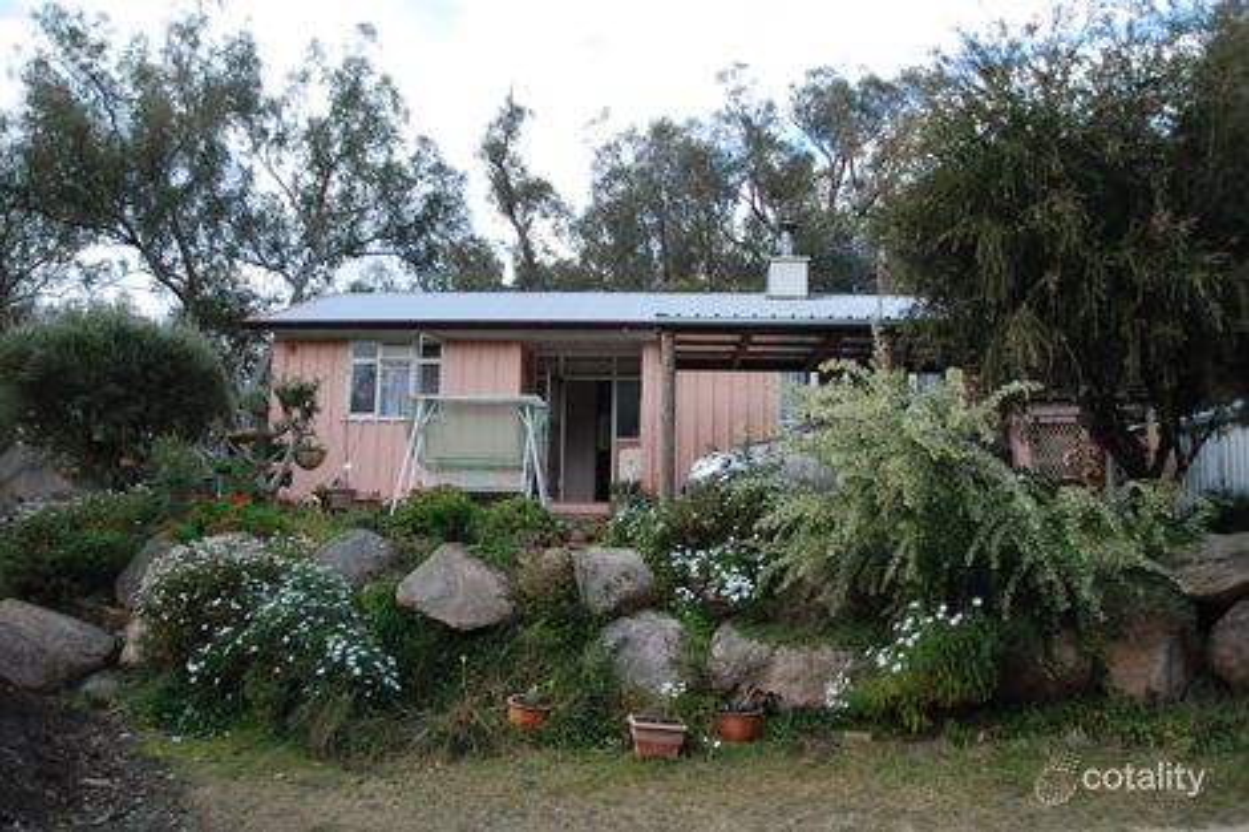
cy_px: 416
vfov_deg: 43.6
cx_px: 624
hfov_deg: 61.9
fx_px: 1040
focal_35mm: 30
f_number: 3.8
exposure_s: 1/1000
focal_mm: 20
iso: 800
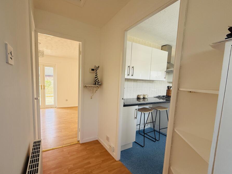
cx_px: 100
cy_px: 94
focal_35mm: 16
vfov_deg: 78.0
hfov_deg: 93.9
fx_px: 107
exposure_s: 1/99
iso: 100
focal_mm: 2.22
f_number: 2.2
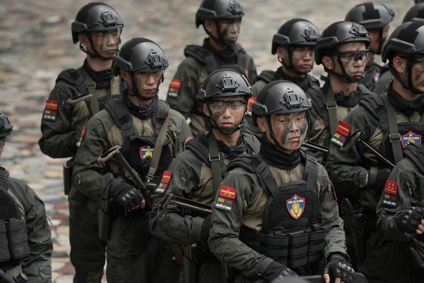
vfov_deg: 7.6
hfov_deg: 11.4
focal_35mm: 181
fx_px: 2132
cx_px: 212
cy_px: 141
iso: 200
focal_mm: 180
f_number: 4
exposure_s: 1/500
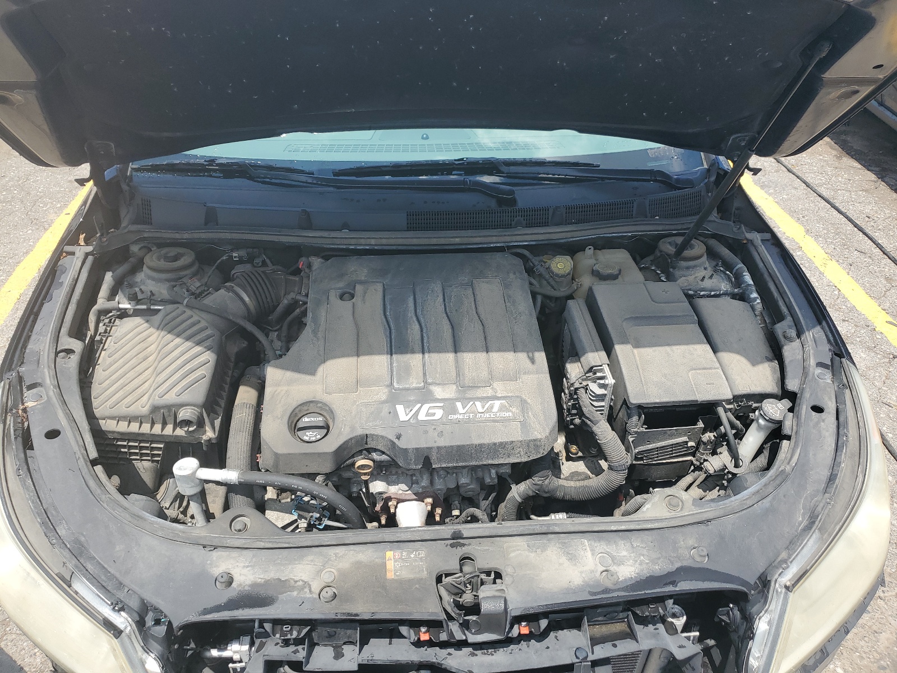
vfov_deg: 53.1
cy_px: 336
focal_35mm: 26
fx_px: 674
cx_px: 448
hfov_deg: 67.3
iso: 50
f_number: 1.5
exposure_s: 1/1429
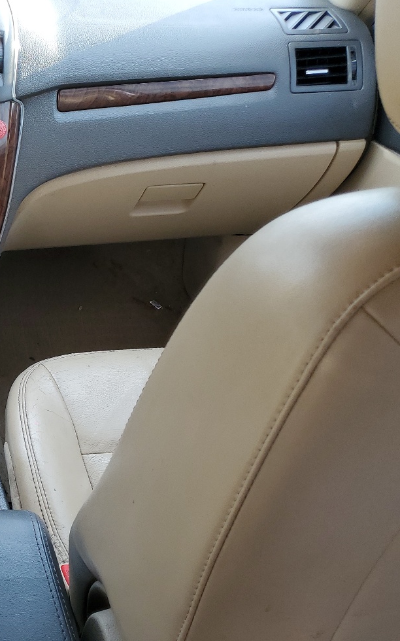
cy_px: 355
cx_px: -122
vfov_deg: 44.3
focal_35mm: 45
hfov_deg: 24.8
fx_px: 785
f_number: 1.5
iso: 50
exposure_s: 1/130
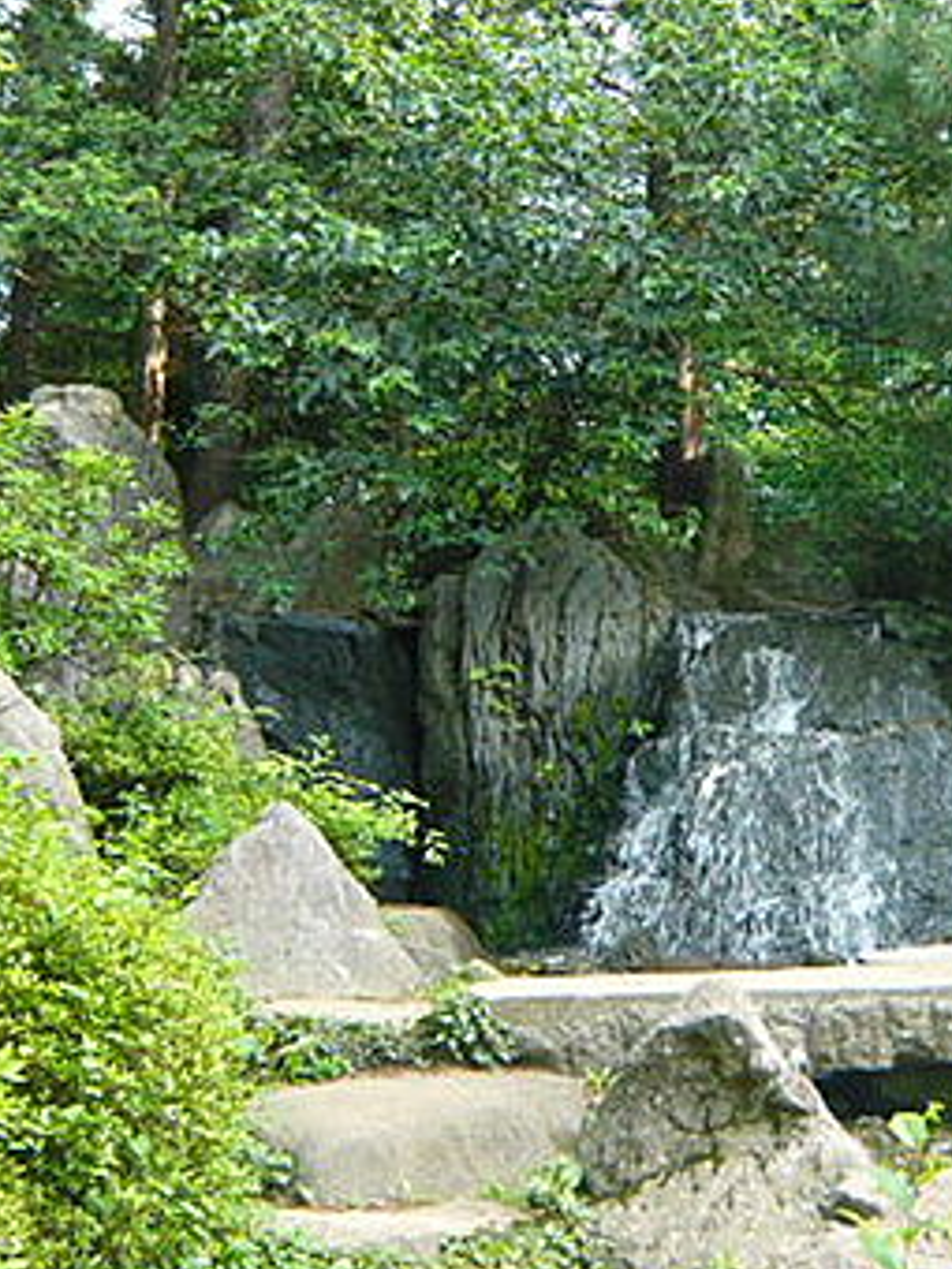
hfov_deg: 23.5
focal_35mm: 62
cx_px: 672
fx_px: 2273
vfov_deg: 31.1
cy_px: 483
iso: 100
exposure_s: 1/60
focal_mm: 4.6
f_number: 2.8
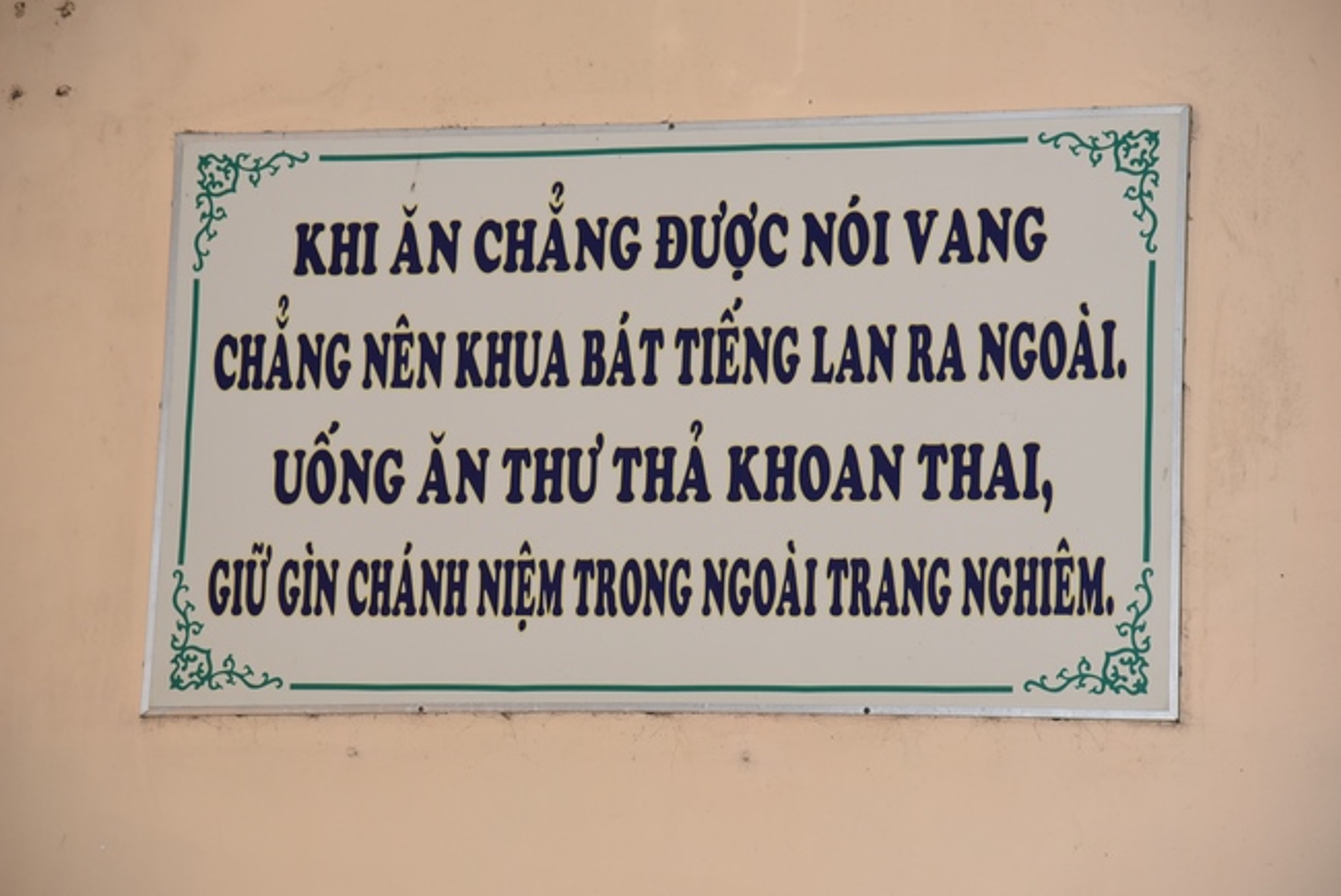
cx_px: 670
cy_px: 448
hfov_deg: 17.1
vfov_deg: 11.4
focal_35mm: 120
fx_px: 4472
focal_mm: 120
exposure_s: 1/60
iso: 640
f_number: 4.5
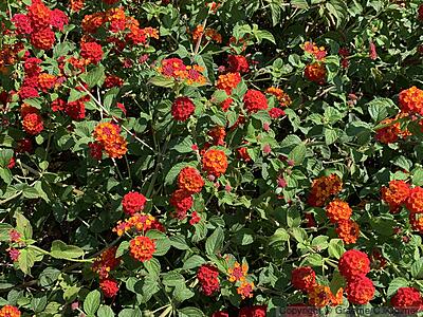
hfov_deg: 67.3
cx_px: 212
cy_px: 158
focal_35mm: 26
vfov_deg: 53.1
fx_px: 318
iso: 25
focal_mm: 4.25
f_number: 1.8
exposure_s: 1/678
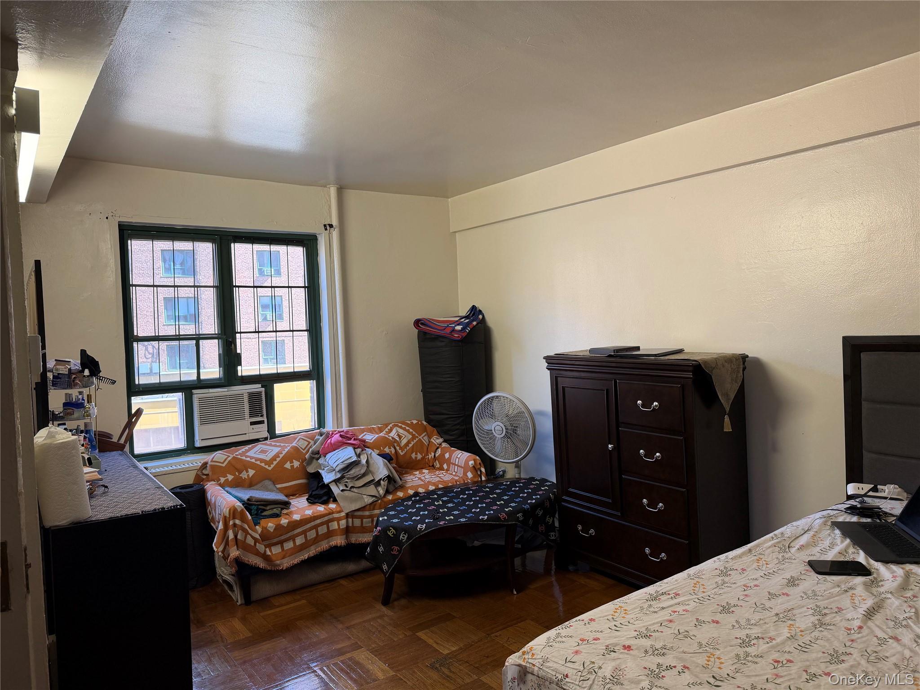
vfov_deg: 56.8
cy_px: 345
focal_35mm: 24
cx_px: 460
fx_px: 638
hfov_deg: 71.6
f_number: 1.78
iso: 125
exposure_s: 1/120
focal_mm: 6.76
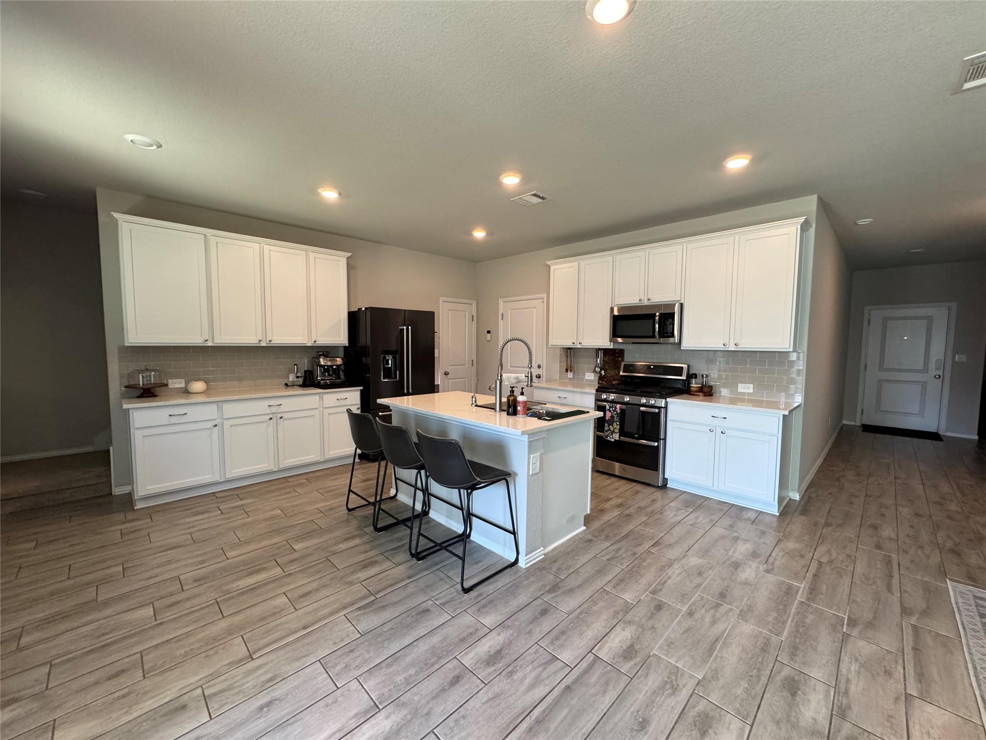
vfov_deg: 85.7
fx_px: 399
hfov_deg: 102.1
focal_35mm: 14
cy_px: 370
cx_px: 493
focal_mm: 2.22
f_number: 2.2
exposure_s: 1/120
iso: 320
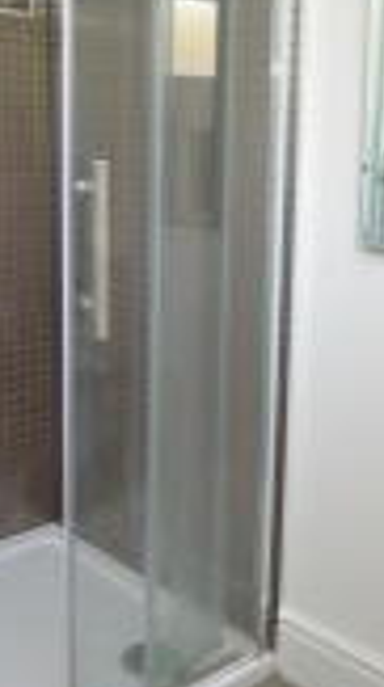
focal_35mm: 46
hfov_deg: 25.6
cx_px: 279
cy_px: 272
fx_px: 837
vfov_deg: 44.4
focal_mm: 10
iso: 1000
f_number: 4
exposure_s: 1/60
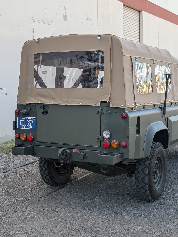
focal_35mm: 49
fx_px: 335
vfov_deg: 38.9
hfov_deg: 29.7
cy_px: 118
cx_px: 89
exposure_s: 1/240
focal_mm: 6.9
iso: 33
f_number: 1.68
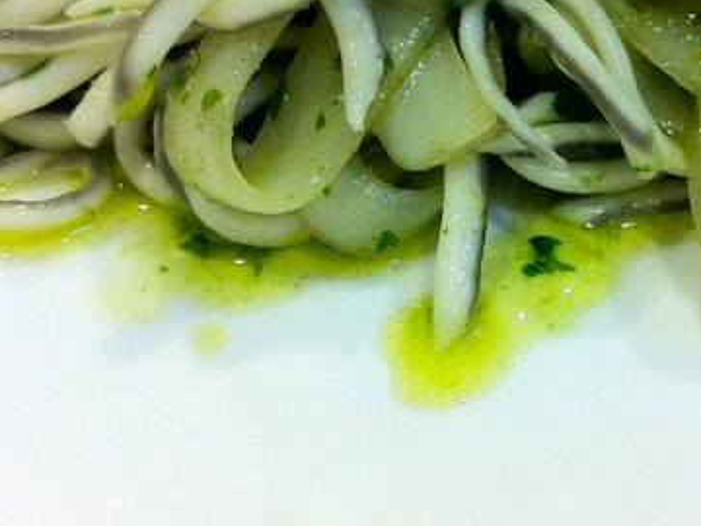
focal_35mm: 68
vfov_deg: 21.2
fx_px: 1377
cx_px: 524
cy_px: 69
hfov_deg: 28.2
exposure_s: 1/17
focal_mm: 3.85
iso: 160
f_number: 2.8
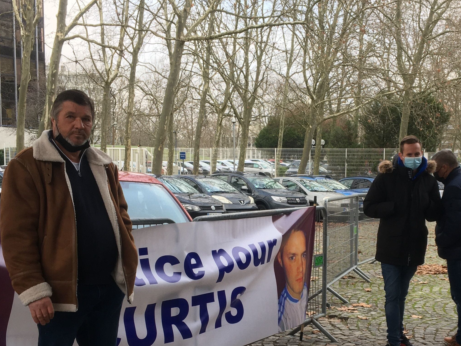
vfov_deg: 25.0
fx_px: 772
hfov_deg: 33.1
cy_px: 256
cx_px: 287
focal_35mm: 58
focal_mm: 4.15
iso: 32
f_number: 2.2
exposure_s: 1/100
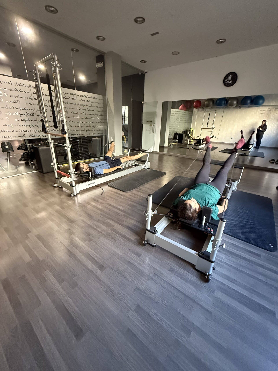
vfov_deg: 102.1
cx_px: 139
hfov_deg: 85.7
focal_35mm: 14
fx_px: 150
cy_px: 186
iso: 1000
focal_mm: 2.22
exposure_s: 1/60
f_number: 2.2
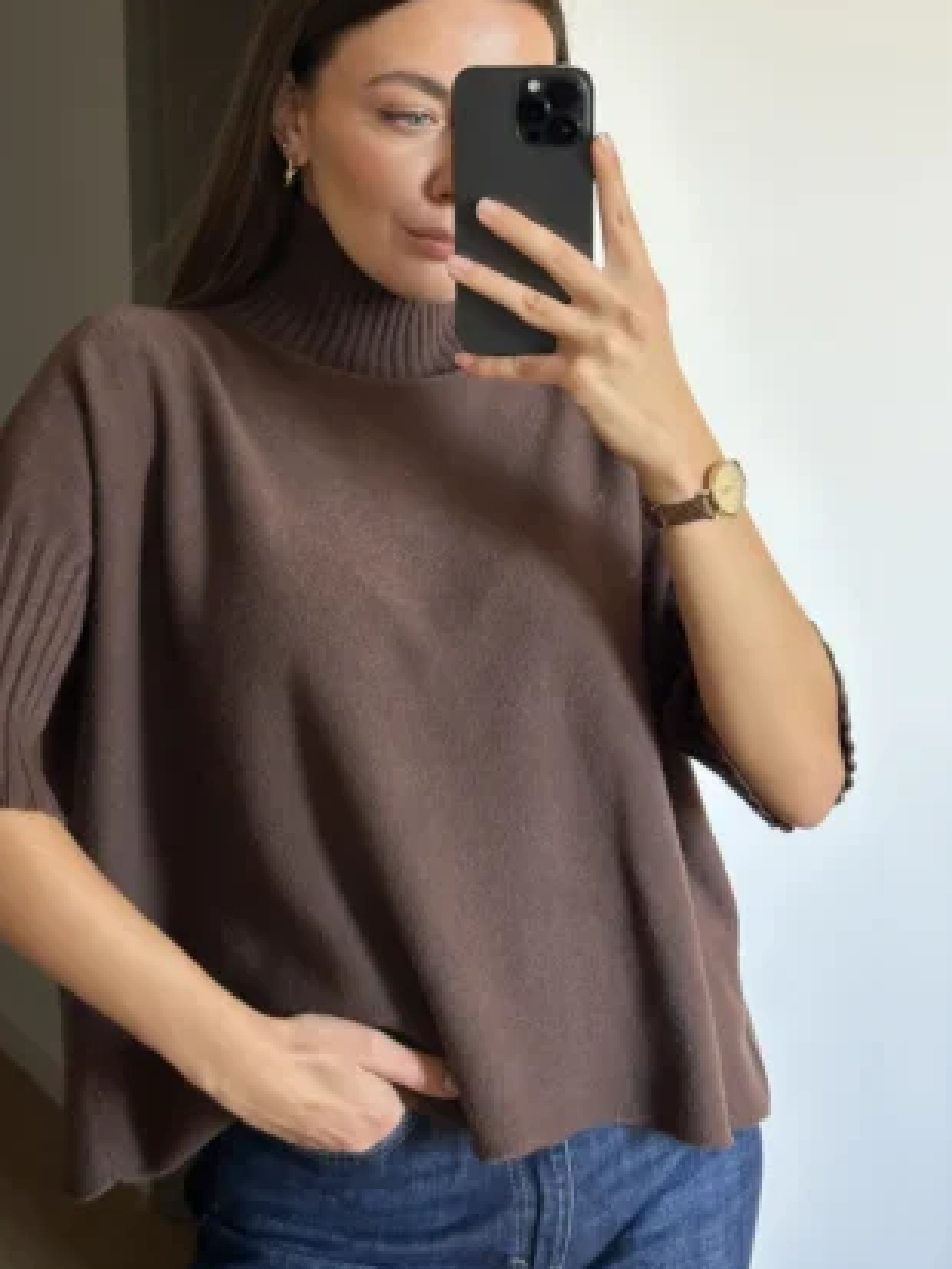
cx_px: 430
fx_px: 2272
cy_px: 484
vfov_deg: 31.1
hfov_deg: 23.7
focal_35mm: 62
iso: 100
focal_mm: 6.86
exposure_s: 1/60
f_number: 1.78
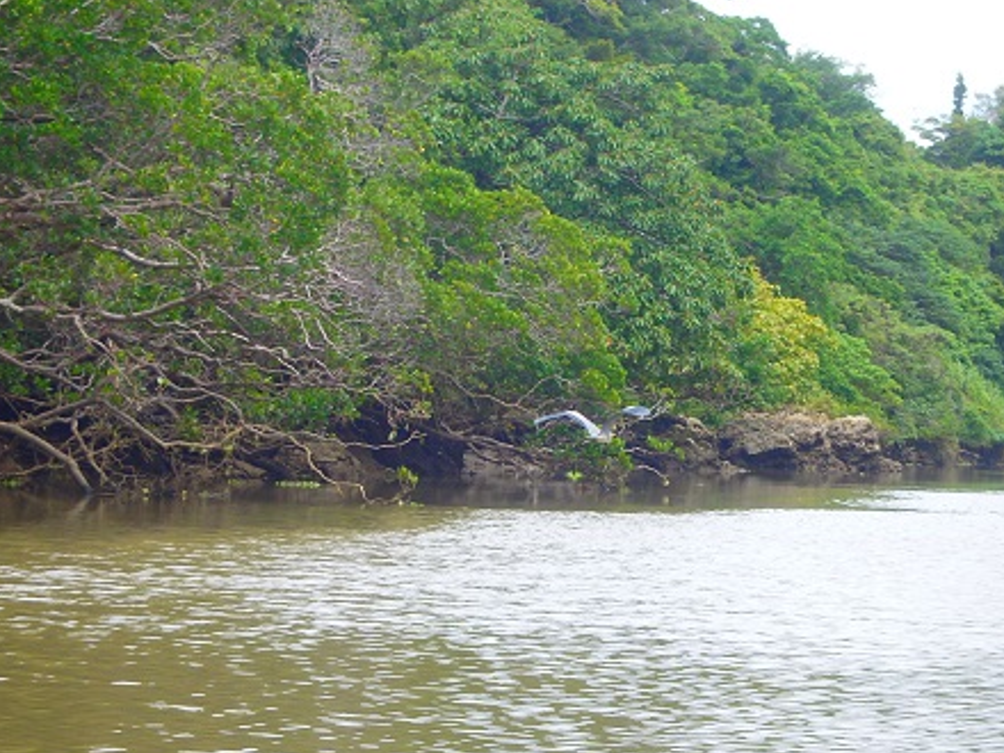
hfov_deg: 14.7
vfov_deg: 11.1
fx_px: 3887
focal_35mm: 134
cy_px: 387
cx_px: 561
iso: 200
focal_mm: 21.2
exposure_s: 1/200
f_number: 5.5
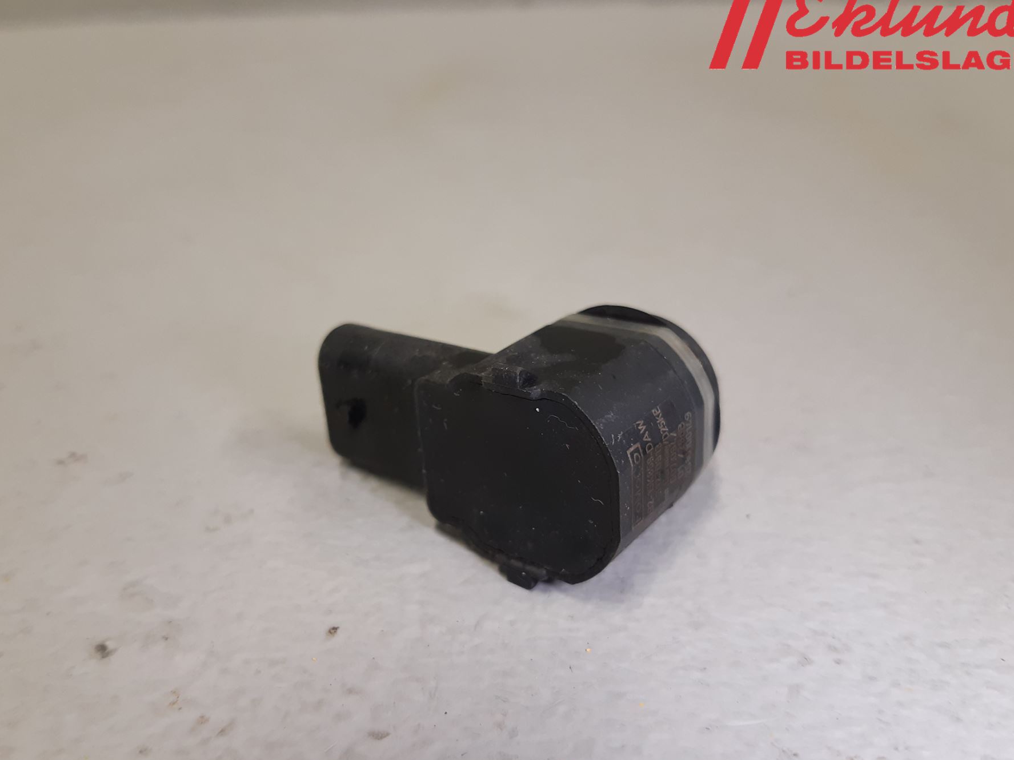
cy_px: 411
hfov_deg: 59.9
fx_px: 879
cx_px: 475
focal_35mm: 30
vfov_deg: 46.7
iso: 125
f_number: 1.7
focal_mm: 3.93
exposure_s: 1/50
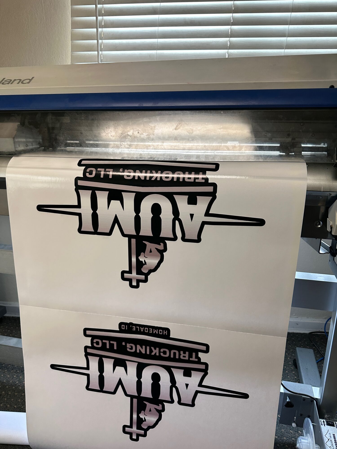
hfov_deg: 56.8
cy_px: 224
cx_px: 168
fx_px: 312
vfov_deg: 71.6
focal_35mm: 24
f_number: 1.78
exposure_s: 1/120
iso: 200
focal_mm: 6.86
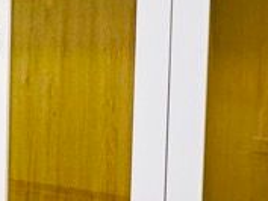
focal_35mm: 81
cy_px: 83
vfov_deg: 18.2
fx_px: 628
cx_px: -251
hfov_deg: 17.8
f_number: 2.2
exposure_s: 1/100
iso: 125
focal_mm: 2.22
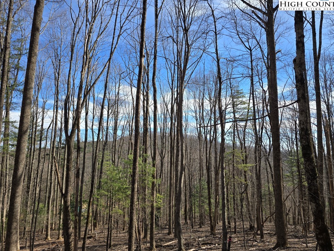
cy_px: 124
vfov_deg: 56.8
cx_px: 174
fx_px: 232
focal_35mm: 24
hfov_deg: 71.6
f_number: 1.7
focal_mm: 6.3
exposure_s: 1/446
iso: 12
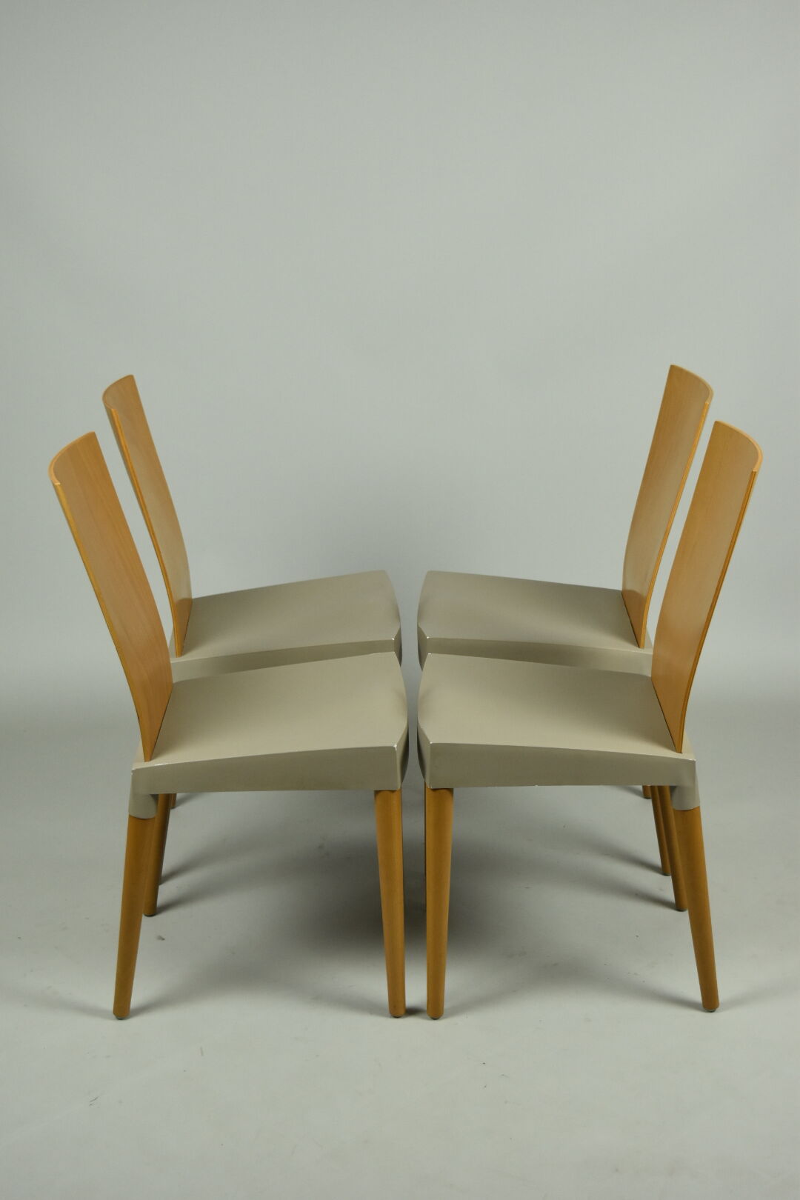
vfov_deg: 36.9
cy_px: 600
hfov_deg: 25.1
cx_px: 400
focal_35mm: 54
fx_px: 1800
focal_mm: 36
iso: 1250
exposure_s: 1/160
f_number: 4.8
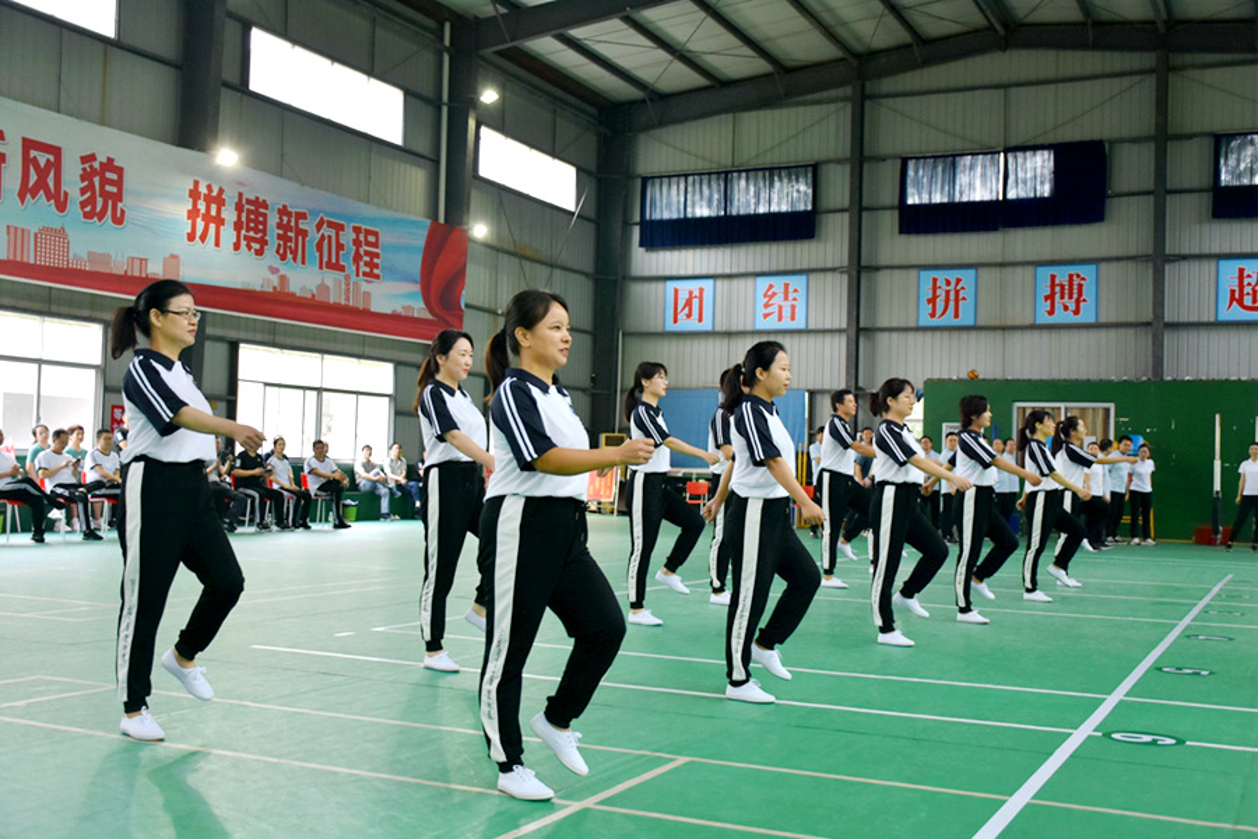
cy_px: 420
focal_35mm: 39
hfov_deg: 49.6
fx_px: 1363
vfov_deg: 34.2
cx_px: 629
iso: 400
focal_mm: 26
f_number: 3.8
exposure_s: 1/125
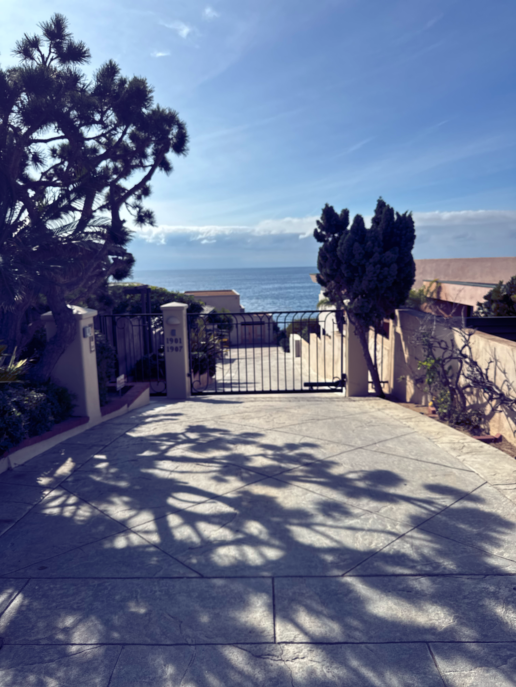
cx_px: 258
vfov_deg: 71.6
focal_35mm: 24
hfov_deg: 56.8
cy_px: 344
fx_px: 477
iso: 50
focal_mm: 6.76
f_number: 1.78
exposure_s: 1/3096
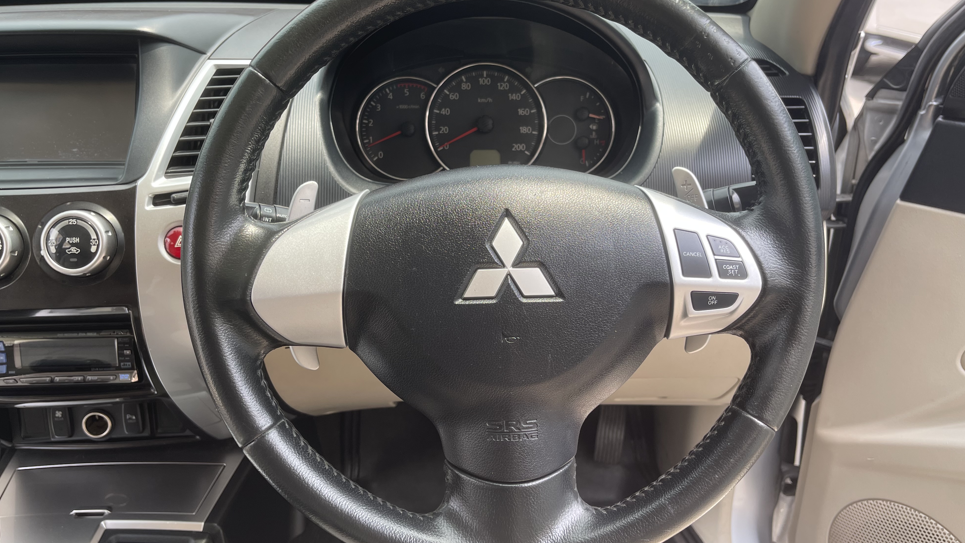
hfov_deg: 67.9
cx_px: 486
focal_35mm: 28
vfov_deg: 41.5
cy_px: 266
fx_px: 716
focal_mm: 5.1
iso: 32
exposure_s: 1/286
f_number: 1.6
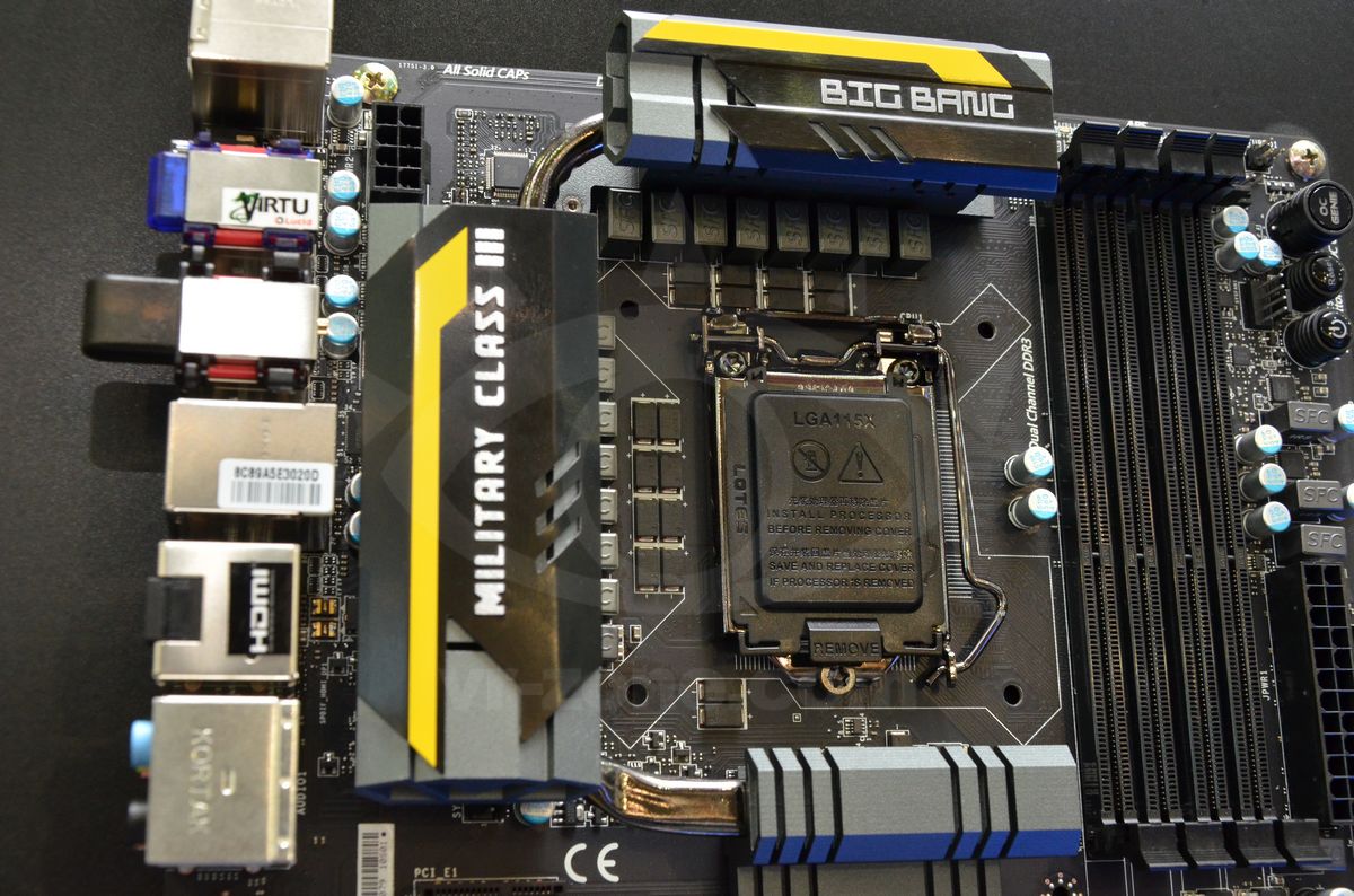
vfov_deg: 27.9
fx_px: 1801
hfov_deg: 41.2
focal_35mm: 48
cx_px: 677
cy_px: 448
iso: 1600
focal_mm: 32
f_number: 8
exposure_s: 1/60
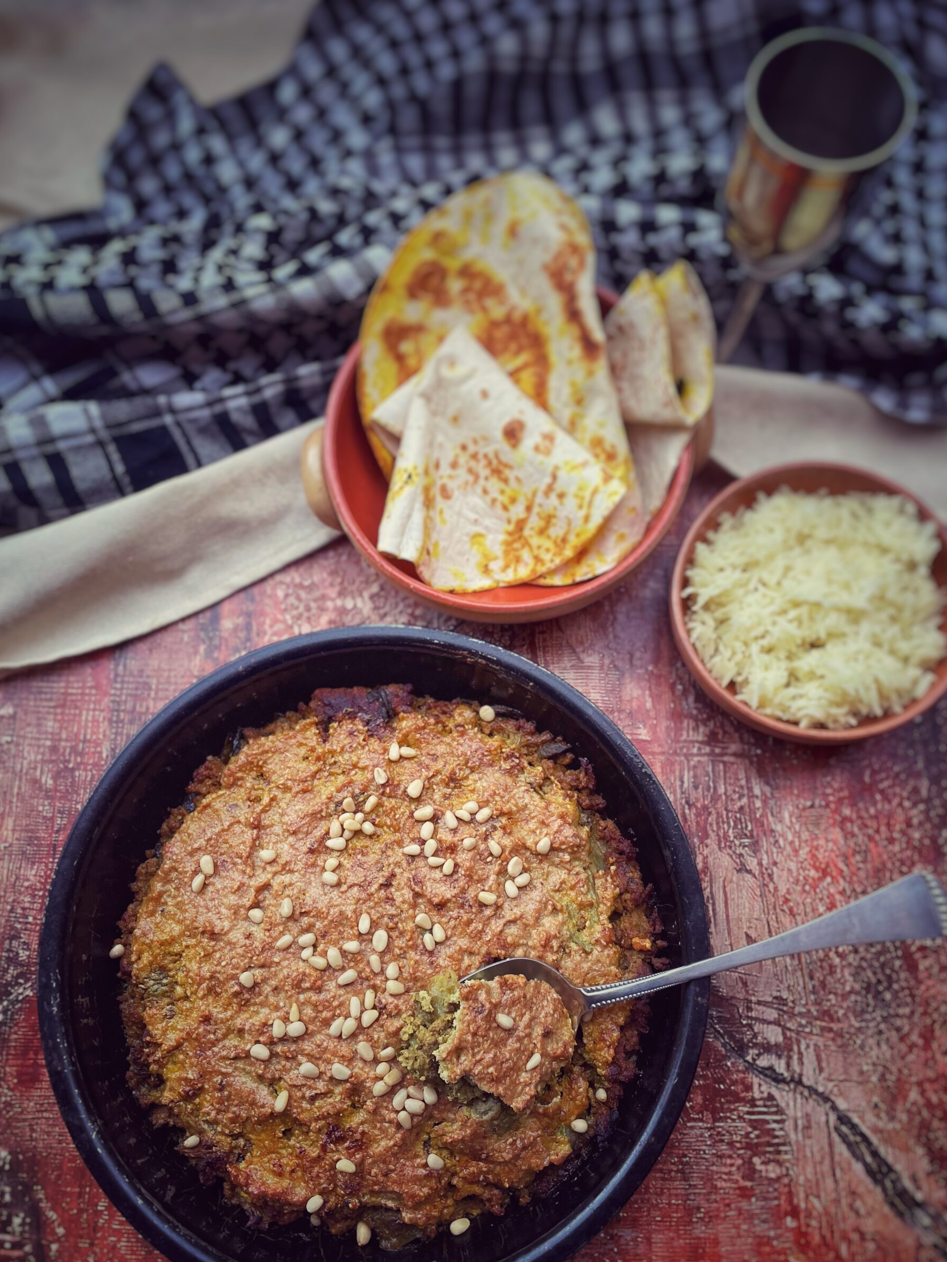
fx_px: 1021
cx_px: 471
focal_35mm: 28
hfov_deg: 49.7
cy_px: 676
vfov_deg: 63.4
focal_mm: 4.2
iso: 100
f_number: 1.6
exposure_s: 1/100
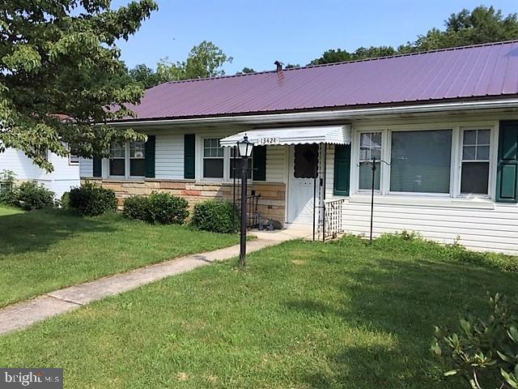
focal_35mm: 29
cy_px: 194
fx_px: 434
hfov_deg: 61.7
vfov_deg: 48.2
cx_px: 259
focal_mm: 4.15
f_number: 2.2
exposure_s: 1/1464
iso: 32
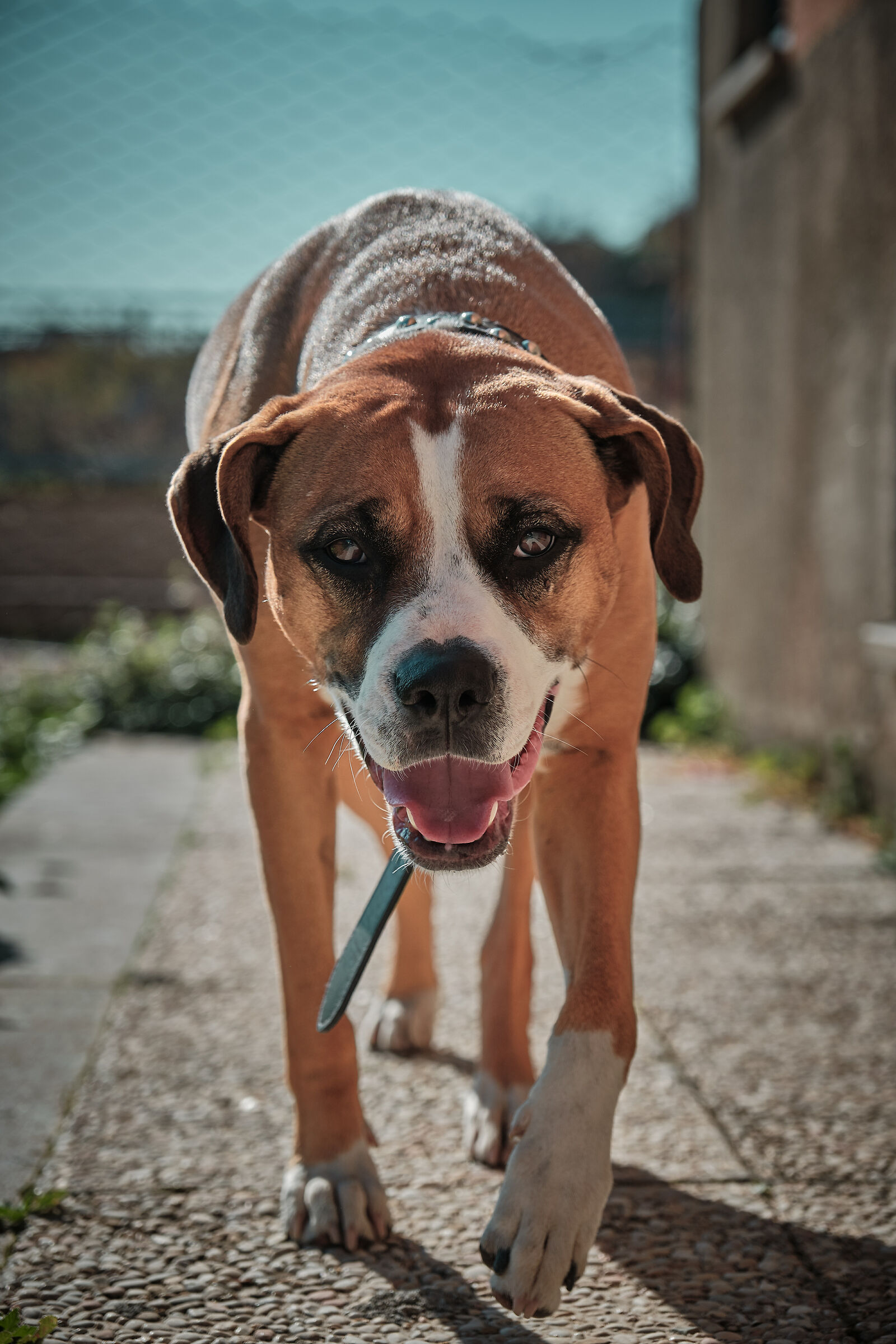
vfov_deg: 24.5
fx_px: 3098
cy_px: 672
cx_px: 448
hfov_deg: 16.5
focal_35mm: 83
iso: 250
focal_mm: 55
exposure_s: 1/2000
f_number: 4
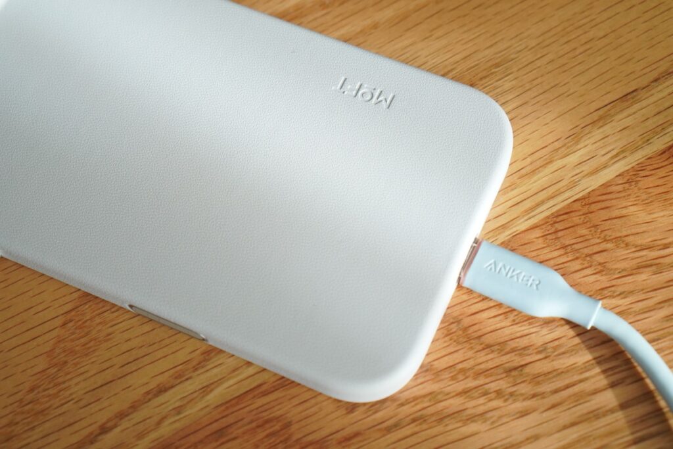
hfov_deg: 37.8
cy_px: 224
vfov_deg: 25.8
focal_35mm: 52
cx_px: 336
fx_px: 982
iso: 500
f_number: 5
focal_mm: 35
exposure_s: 1/60
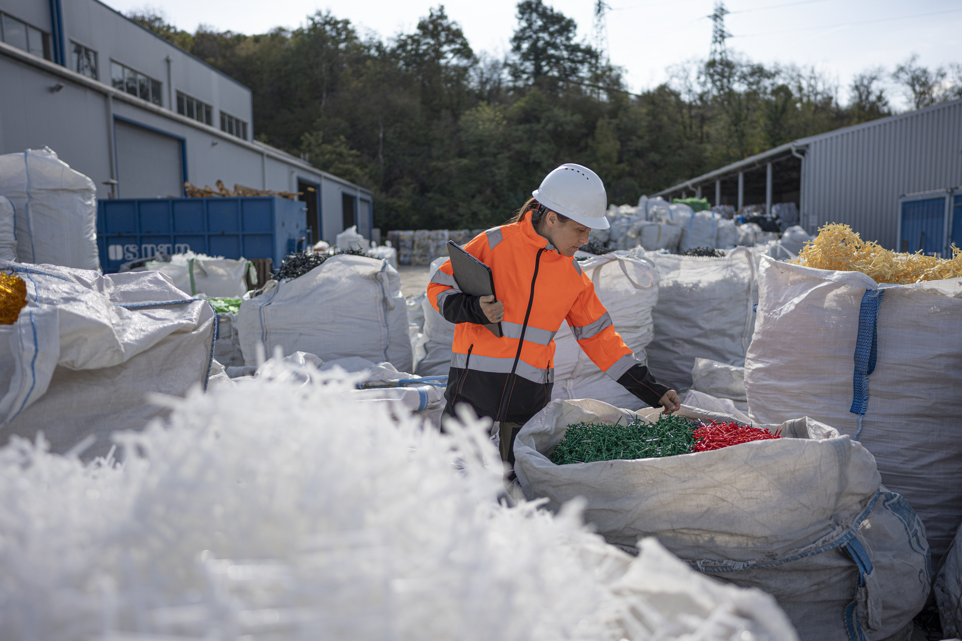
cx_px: 514
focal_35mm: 26
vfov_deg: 49.5
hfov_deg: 69.3
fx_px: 695
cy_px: 336
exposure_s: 1/6400
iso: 125
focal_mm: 24
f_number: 1.8
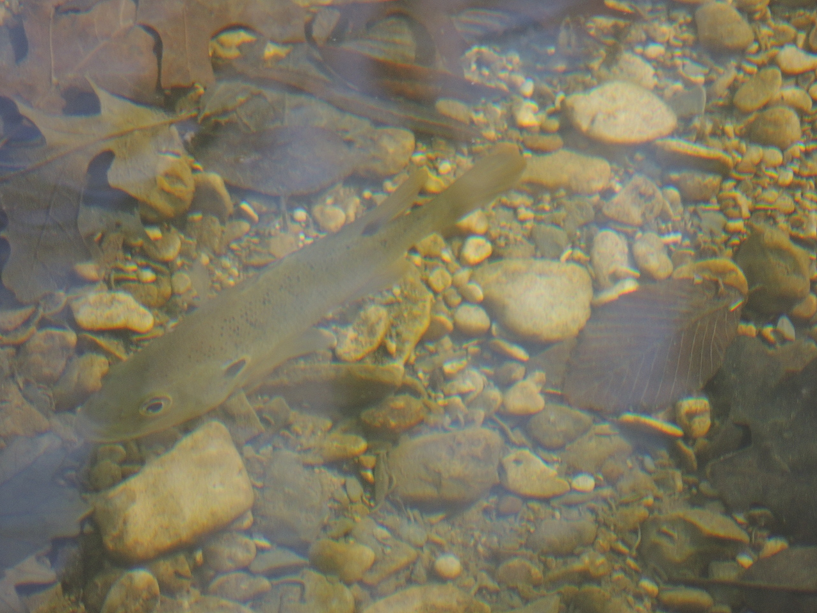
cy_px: 306
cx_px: 408
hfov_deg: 2.0
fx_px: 23673
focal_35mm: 1003
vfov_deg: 1.5
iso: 400
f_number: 5.9
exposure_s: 1/200
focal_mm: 180
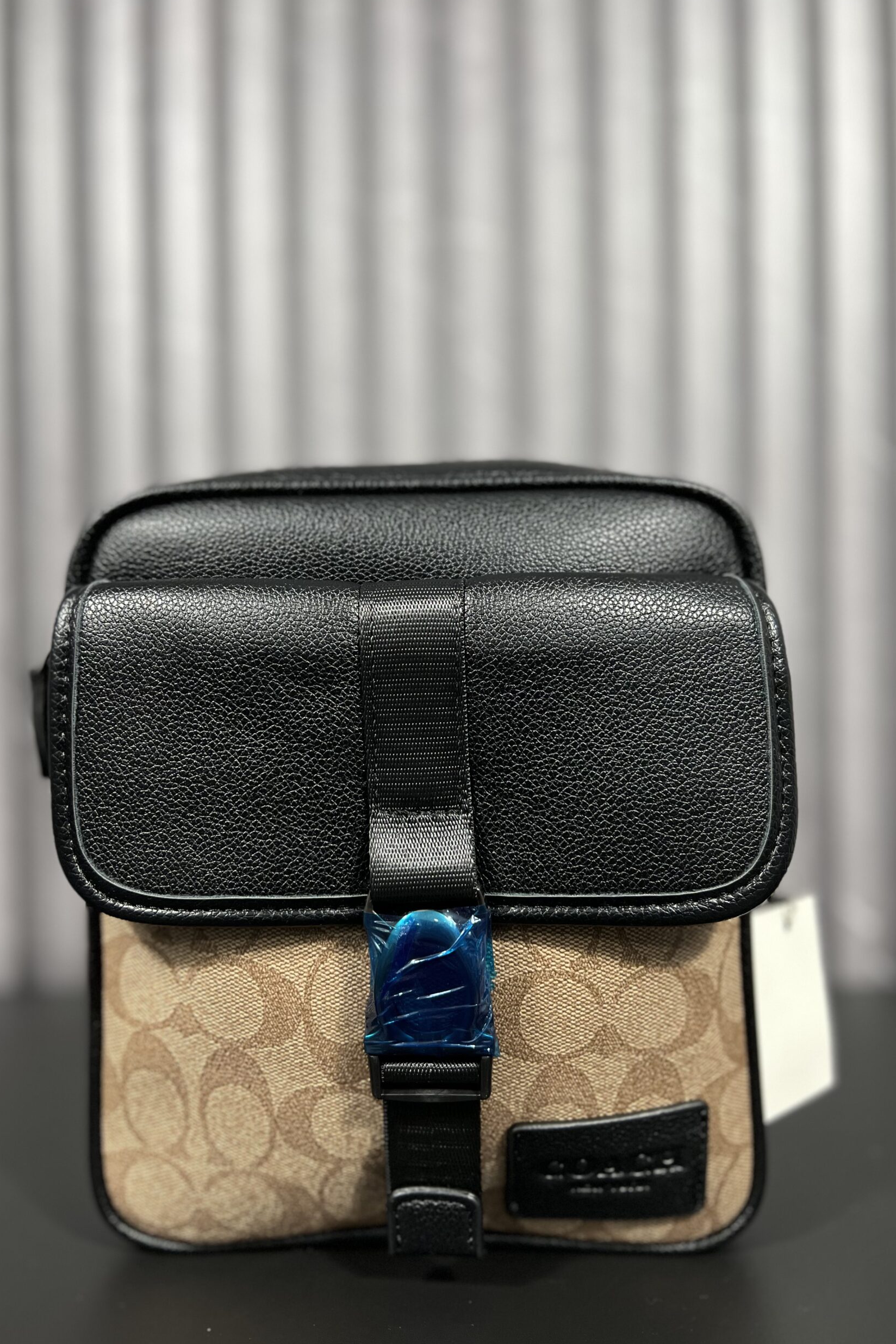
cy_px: 680
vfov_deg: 65.5
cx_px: 440
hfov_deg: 46.4
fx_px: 1045
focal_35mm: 28
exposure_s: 1/60
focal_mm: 5.7
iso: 80
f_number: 1.5
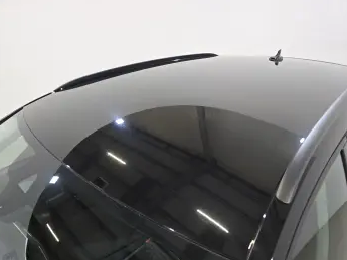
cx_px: 170
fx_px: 241
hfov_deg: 71.6
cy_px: 132
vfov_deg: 56.8
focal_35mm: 24
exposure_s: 1/100
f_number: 1.7
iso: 320
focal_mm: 6.3
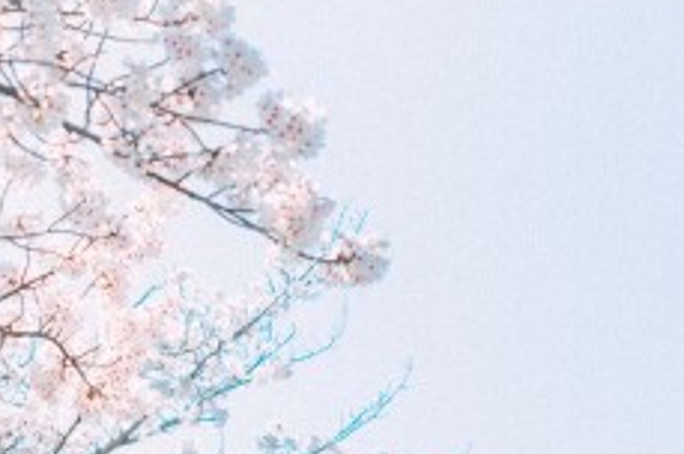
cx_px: 379
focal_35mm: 112
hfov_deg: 18.3
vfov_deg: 12.1
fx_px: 2125
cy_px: 421
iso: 200
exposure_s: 1/2000
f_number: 2.8
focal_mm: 32
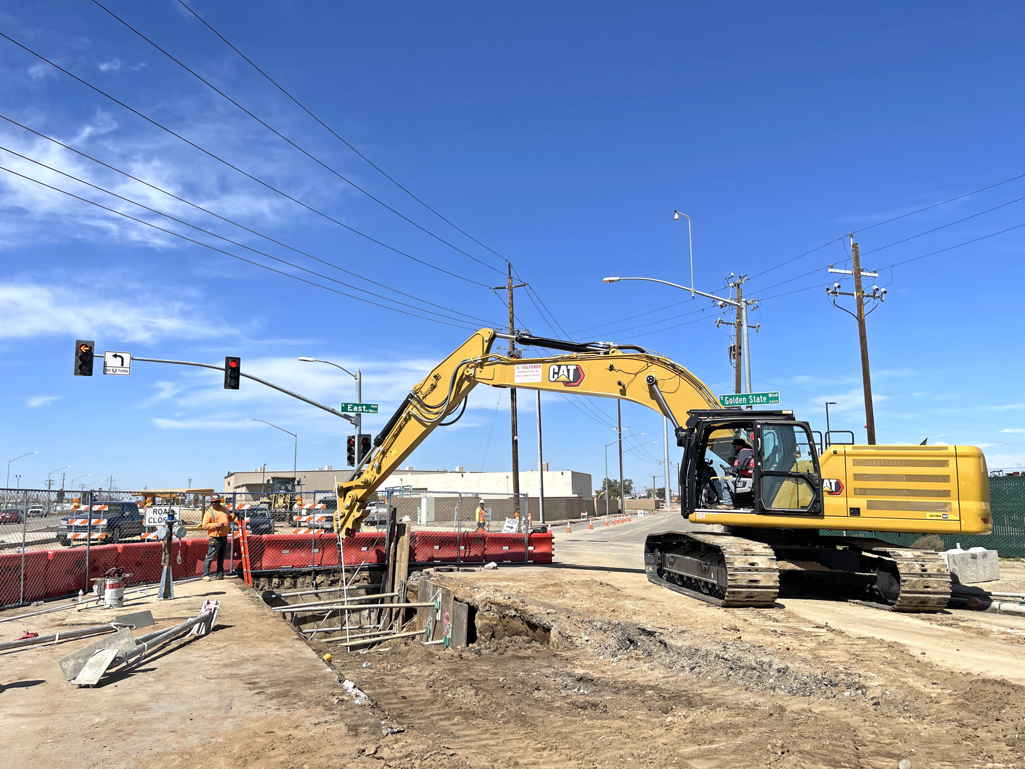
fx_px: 740
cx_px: 512
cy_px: 384
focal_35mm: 25
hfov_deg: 69.4
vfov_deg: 54.9
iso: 32
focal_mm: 5.1
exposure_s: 1/5618
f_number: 1.6
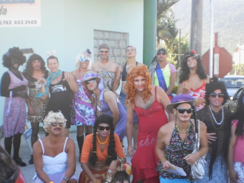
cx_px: 130
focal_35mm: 48
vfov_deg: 30.1
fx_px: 338
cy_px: 121
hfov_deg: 39.6
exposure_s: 1/160
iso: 100
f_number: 3.1
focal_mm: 6.3
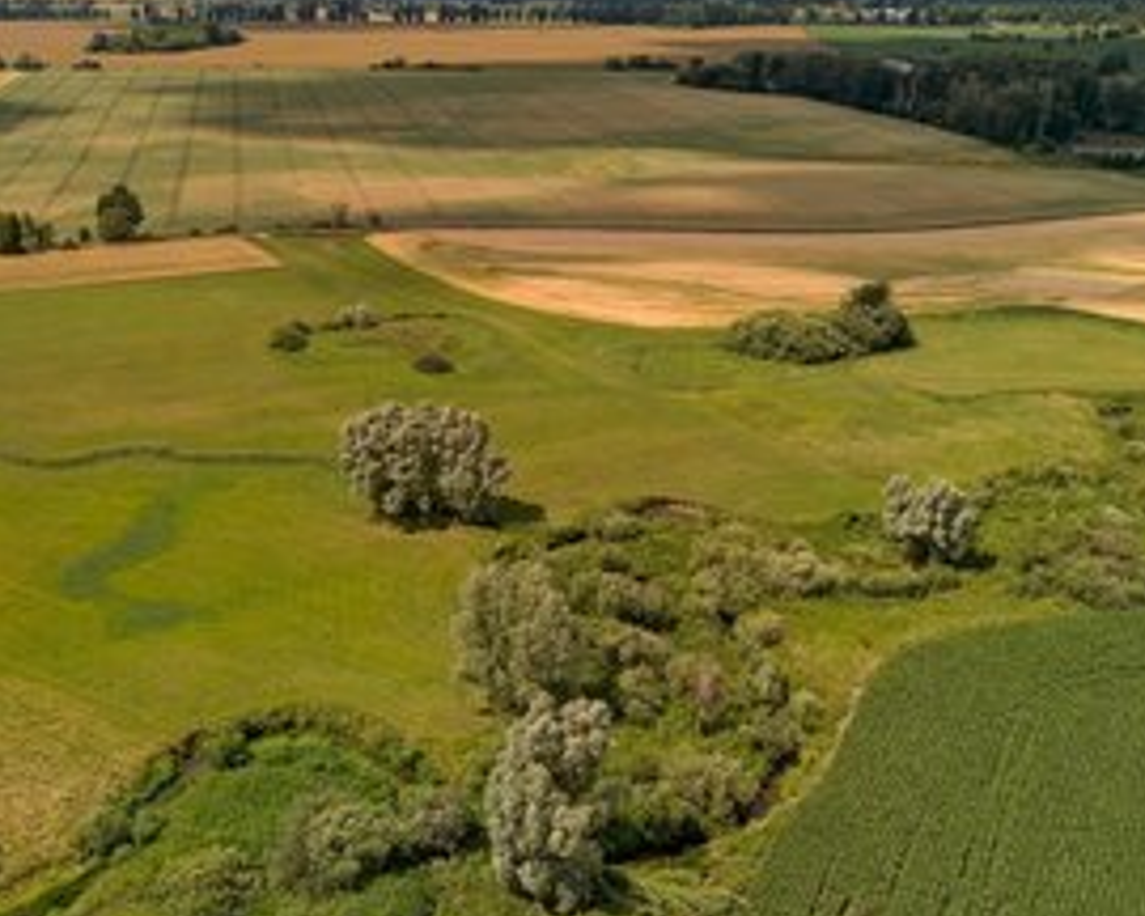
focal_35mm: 39
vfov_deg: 38.0
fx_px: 1322
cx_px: 335
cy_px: 581
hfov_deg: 45.7
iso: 100
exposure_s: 1/2000
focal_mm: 6.72
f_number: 1.7
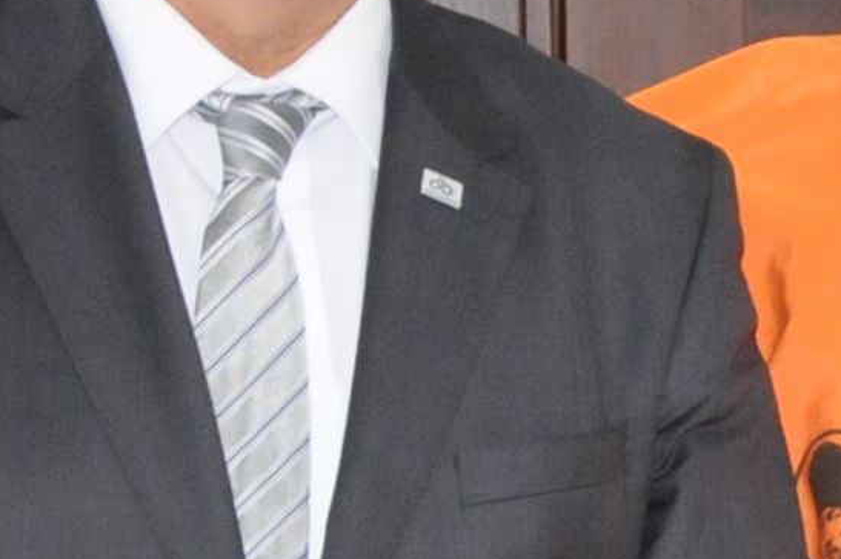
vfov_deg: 4.8
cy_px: 757
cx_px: 1671
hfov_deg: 7.1
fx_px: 6584
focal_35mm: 282
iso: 1600
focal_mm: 32
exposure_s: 1/60
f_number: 5.6
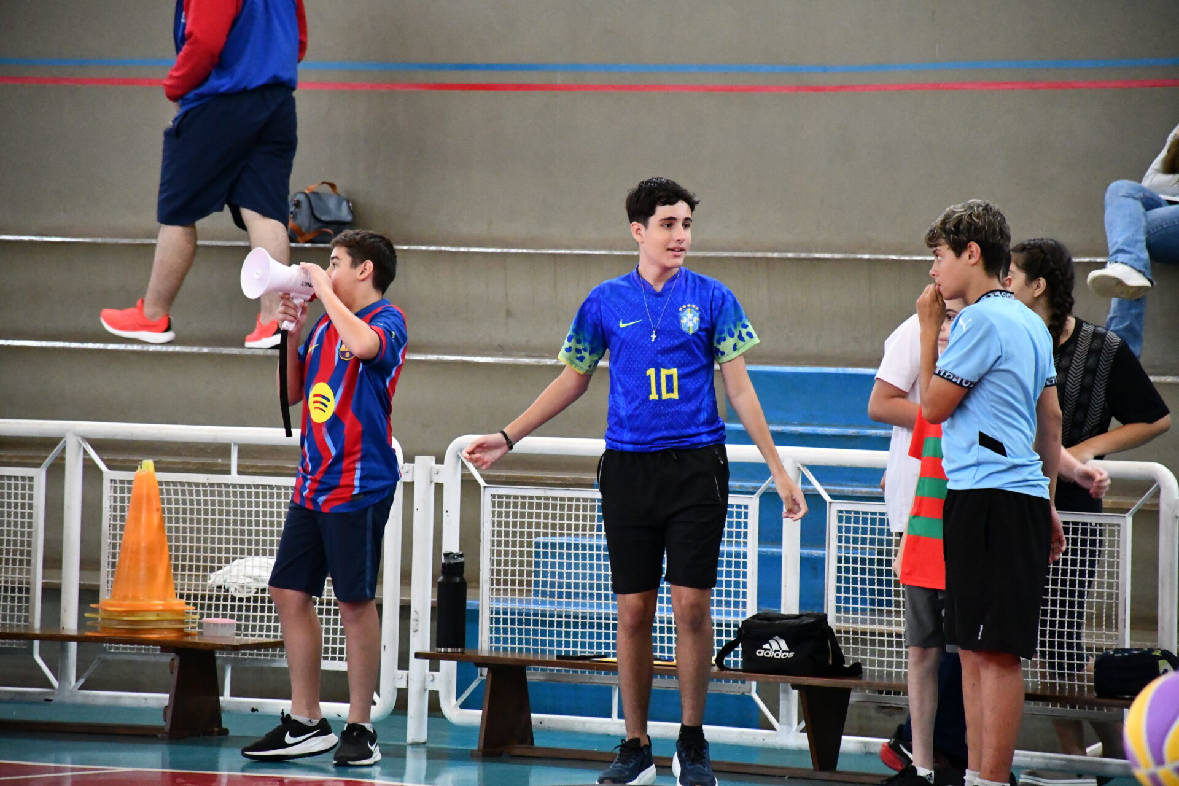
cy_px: 393
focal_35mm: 210
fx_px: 6877
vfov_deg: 6.5
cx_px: 590
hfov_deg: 9.8
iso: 7200
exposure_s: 1/250
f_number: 5.6
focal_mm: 140
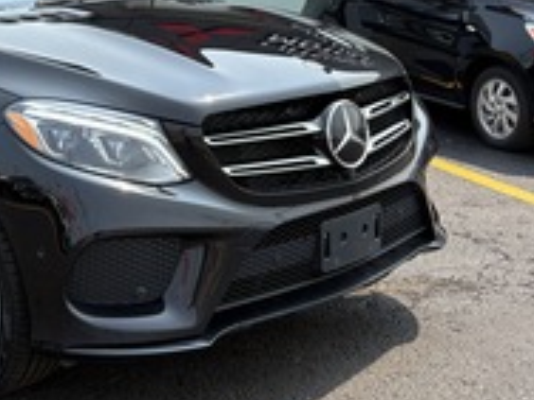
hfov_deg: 31.5
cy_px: 61
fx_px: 895
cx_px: 43
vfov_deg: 24.7
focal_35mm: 58
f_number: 1.6
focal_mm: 5.96
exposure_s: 1/1484
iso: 50
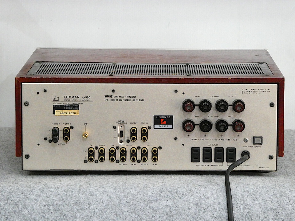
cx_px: 148
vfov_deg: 9.8
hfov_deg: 13.1
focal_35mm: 151
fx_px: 1287
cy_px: 110
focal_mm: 27.1
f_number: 5.4
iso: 1250
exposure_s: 1/80
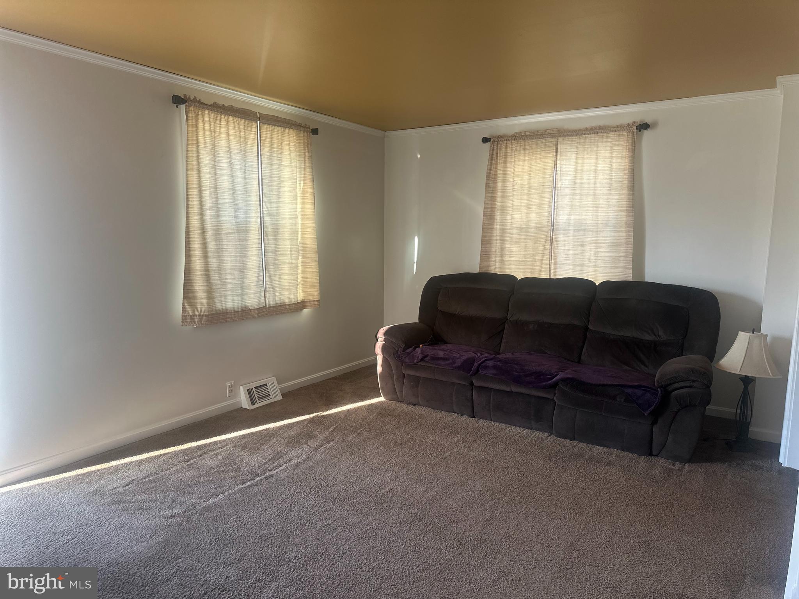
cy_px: 300
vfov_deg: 56.8
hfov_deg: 71.6
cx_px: 400
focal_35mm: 24
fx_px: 554
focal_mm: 6.86
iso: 125
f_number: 1.78
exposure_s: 1/120
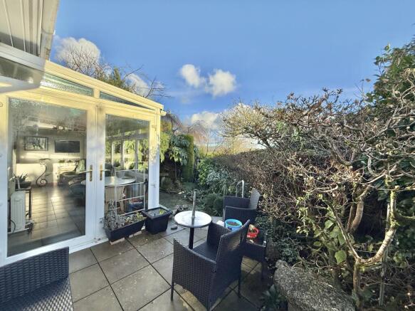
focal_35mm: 14
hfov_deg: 102.1
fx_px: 168
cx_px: 208
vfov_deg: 85.7
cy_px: 156
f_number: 2.2
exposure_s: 1/579
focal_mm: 2.22
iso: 50
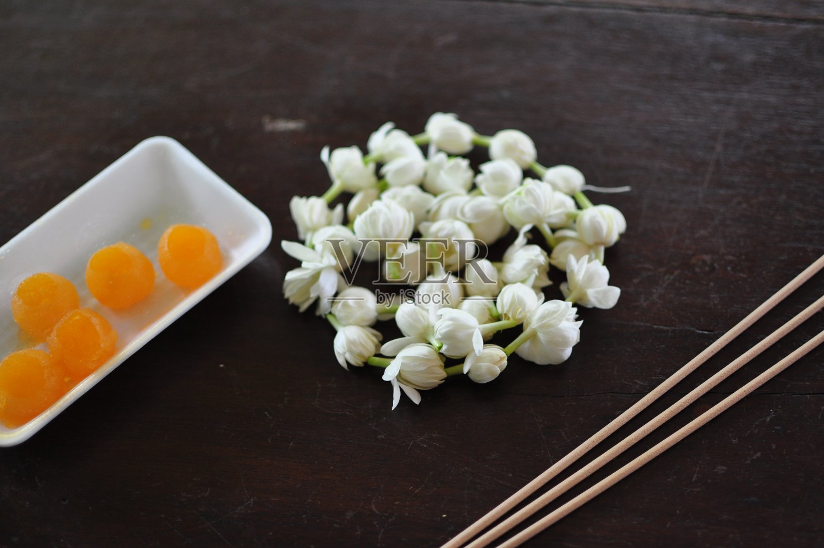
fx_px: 1200
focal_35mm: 52
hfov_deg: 37.9
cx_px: 412
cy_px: 274
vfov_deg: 25.7
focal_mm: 35
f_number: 1.8
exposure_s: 1/400
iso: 400
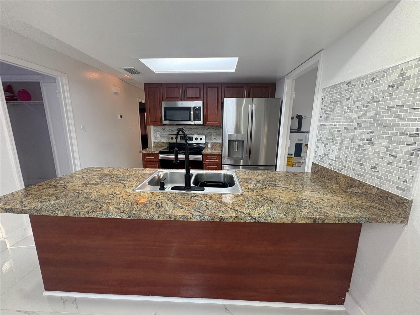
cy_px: 158
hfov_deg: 102.1
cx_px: 210
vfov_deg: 85.7
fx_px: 170
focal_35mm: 14
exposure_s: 1/60
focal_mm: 2.22
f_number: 2.2
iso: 125
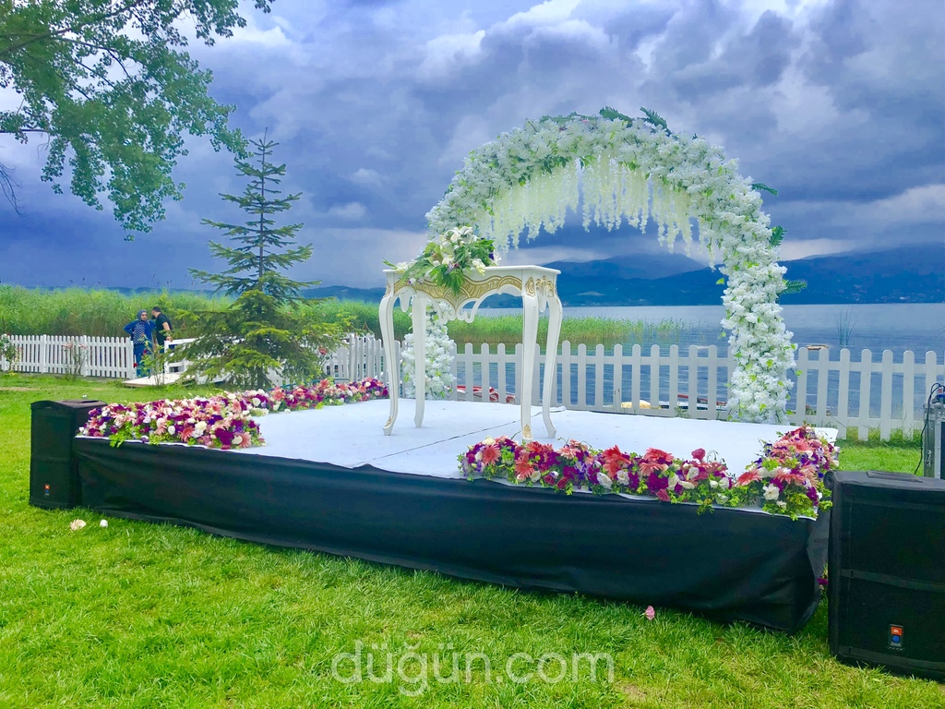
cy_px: 354
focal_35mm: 28
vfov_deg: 49.7
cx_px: 472
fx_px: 764
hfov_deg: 63.4
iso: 20
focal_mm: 4
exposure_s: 1/979
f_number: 1.8
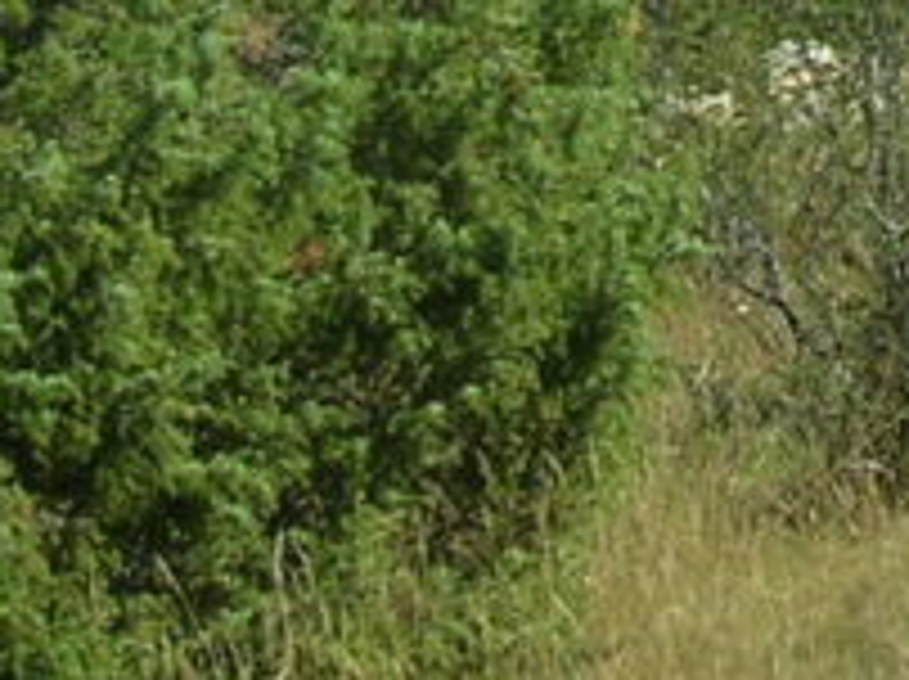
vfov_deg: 7.1
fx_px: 5298
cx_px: 1584
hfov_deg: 9.4
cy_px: -603
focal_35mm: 202
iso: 50
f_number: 4.9
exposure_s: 1/295
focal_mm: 5.7
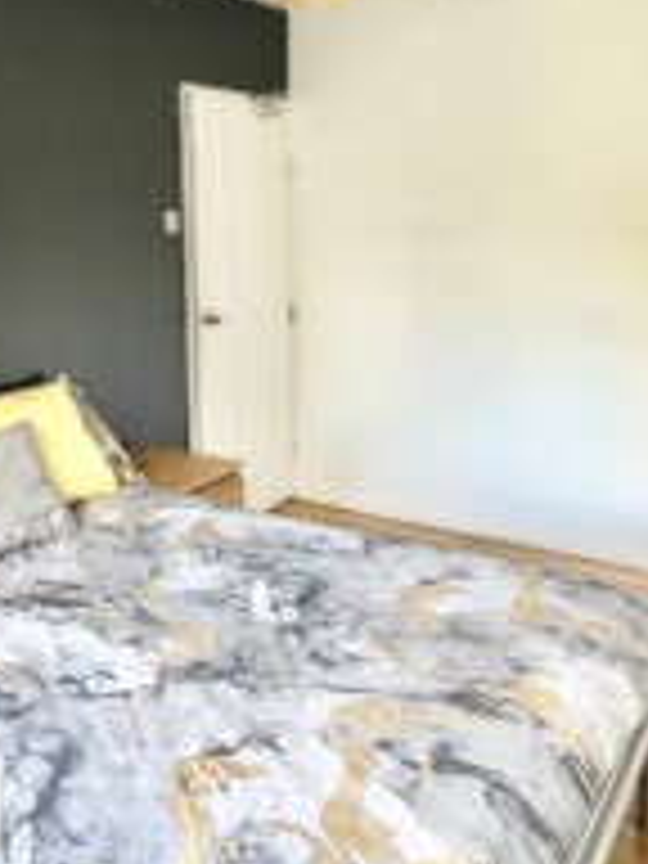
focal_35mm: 35
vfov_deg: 52.2
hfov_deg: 40.4
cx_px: 238
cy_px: 333
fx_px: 874
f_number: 2.2
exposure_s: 1/97
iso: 320
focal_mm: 2.22
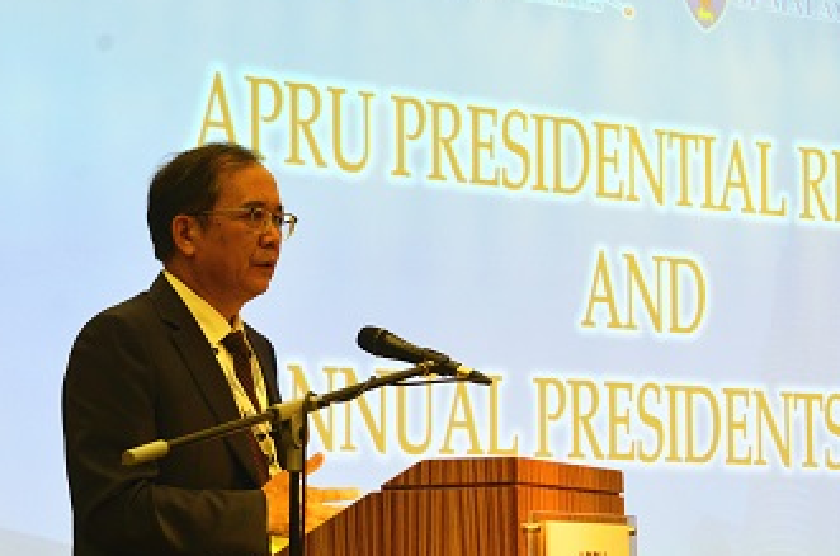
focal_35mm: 118
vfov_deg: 11.6
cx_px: 553
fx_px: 2747
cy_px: 302
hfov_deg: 17.3
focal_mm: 78
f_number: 5
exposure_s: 1/100
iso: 1250
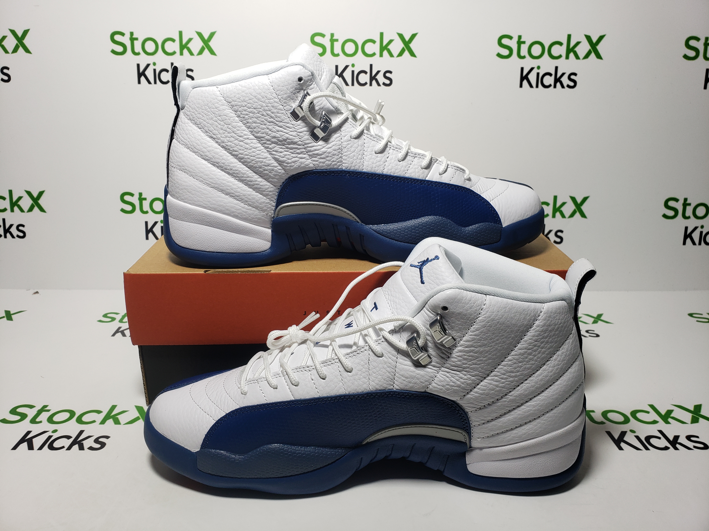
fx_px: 533
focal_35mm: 26
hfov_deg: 67.3
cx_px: 354
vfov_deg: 53.1
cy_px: 266
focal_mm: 4.3
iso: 50
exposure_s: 1/221
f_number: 2.4
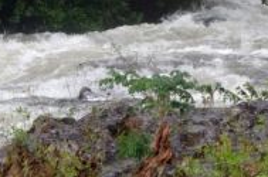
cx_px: 45
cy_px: 170
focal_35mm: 445
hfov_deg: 4.6
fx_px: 3304
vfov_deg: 3.1
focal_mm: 70
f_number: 8
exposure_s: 1/125
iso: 320
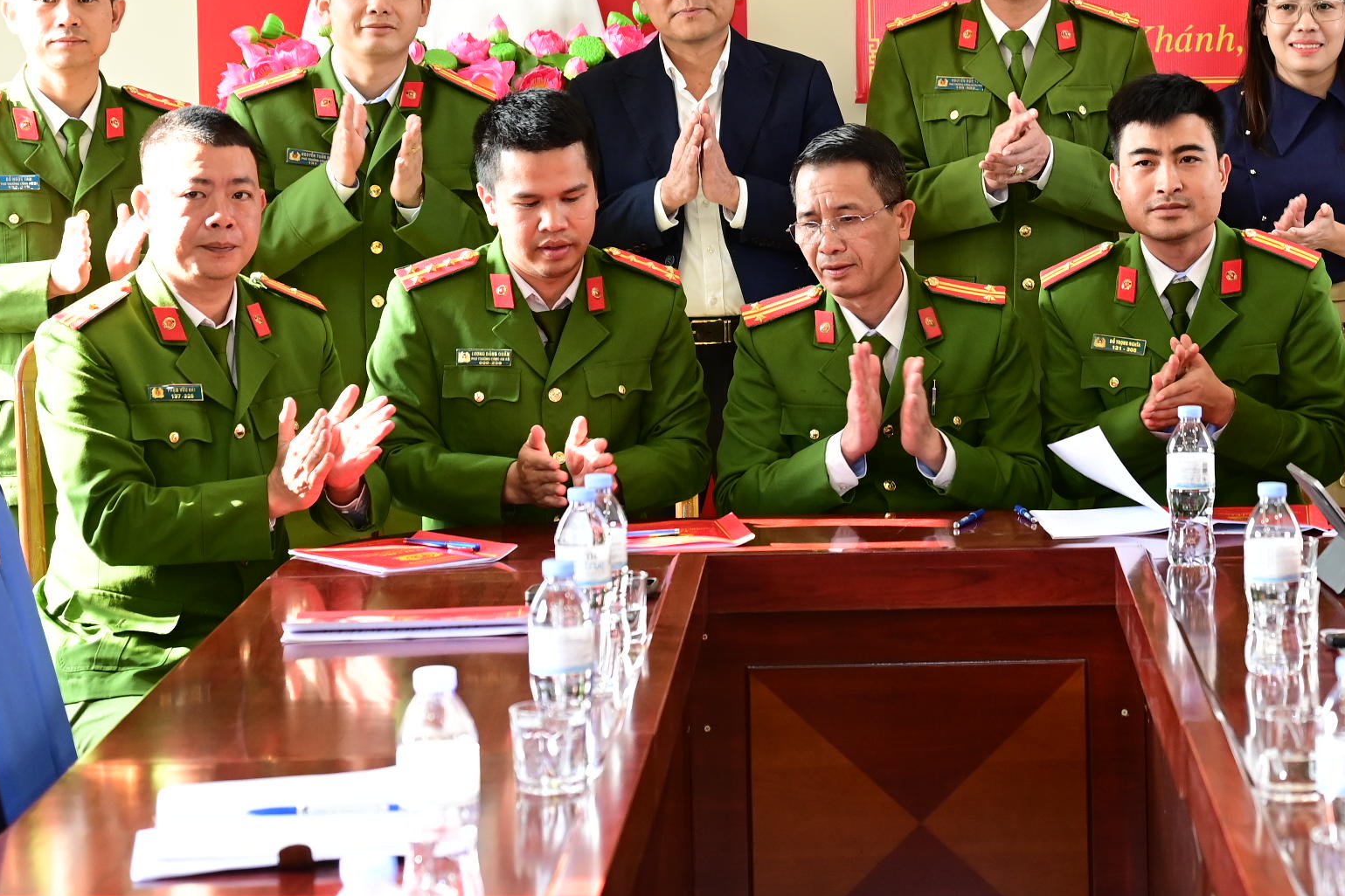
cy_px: 101
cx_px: 1017
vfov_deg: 12.4
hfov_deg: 18.5
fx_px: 4109
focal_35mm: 110
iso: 1000
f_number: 4
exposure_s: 1/160
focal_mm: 56
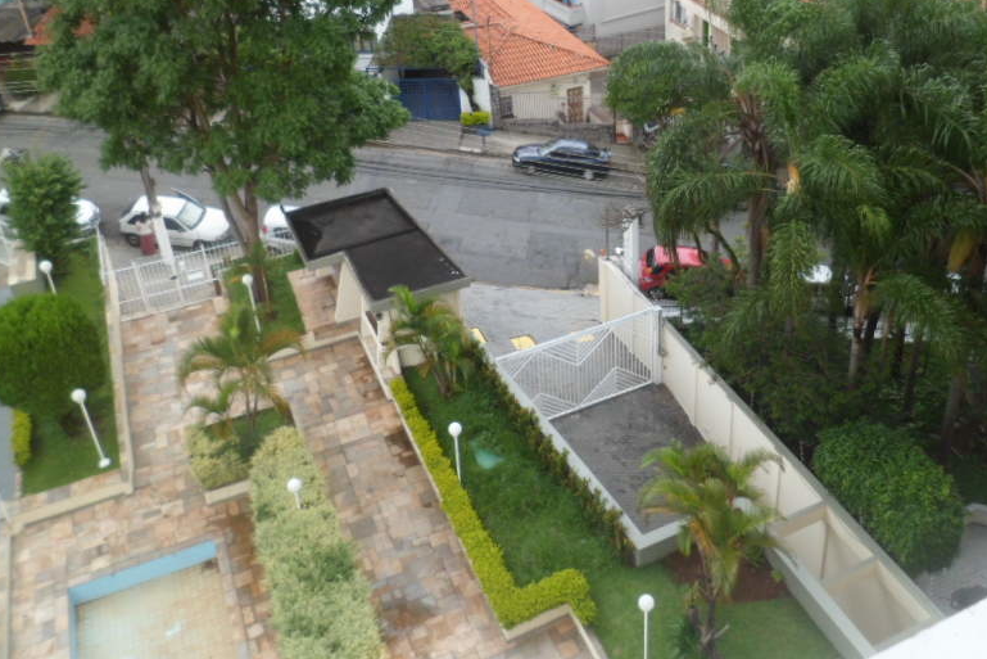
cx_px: 622
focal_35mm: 36
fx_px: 987
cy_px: 188
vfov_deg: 36.3
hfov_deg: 52.5
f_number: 3.3
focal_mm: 4.9
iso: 80
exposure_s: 1/180
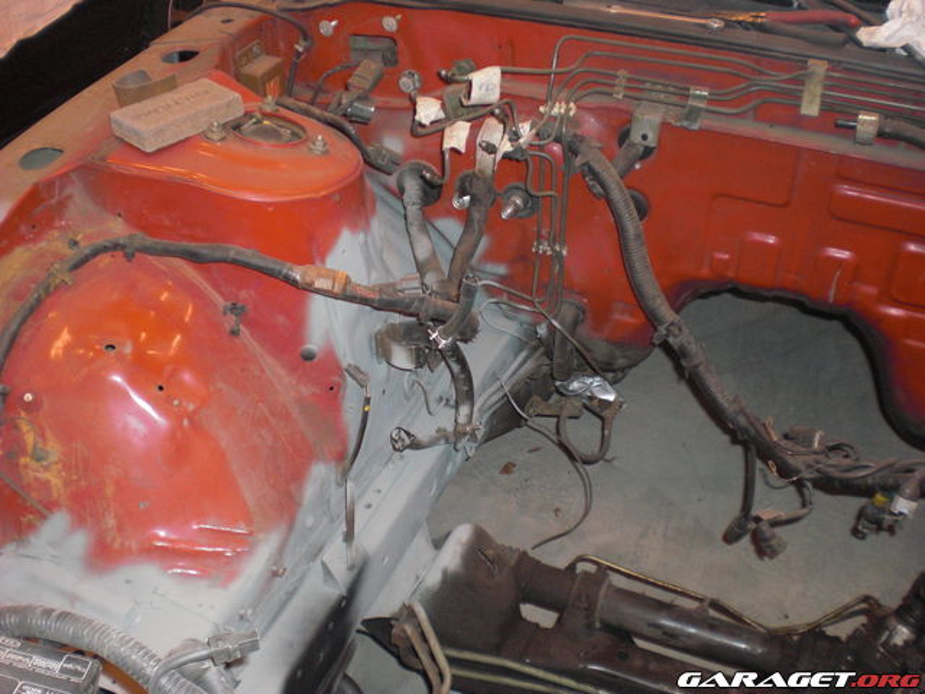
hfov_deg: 49.0
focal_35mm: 38
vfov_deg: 37.7
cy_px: 347
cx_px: 462
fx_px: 1015
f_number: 3.1
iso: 200
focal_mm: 6.3
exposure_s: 1/60
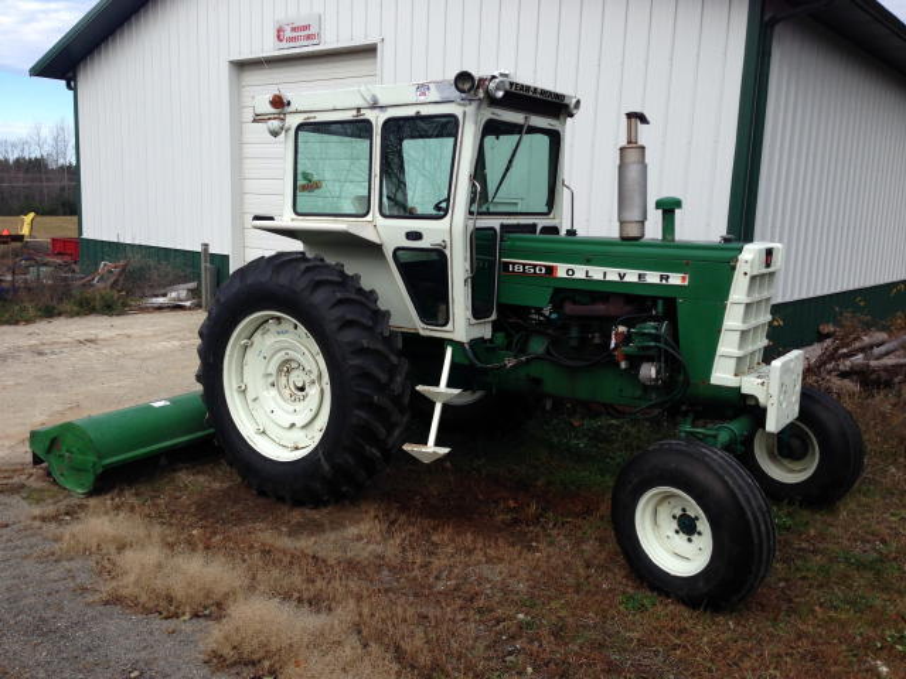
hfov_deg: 55.4
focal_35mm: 33
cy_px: 340
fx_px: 864
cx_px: 453
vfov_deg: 42.9
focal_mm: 4.12
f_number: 2.4
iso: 50
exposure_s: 1/811
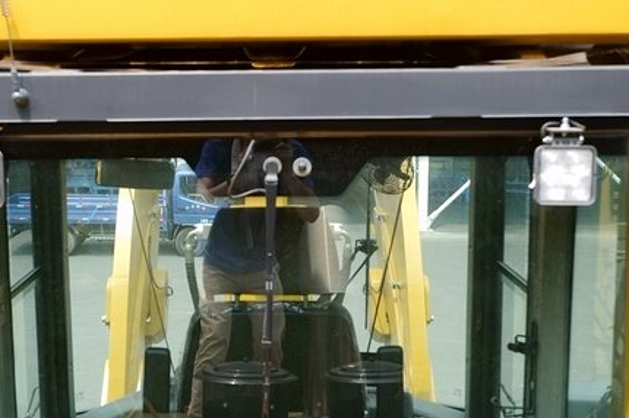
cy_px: 246
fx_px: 943
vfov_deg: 25.0
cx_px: 269
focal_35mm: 54
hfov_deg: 36.8
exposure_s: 1/170
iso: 100
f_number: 5
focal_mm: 19.2
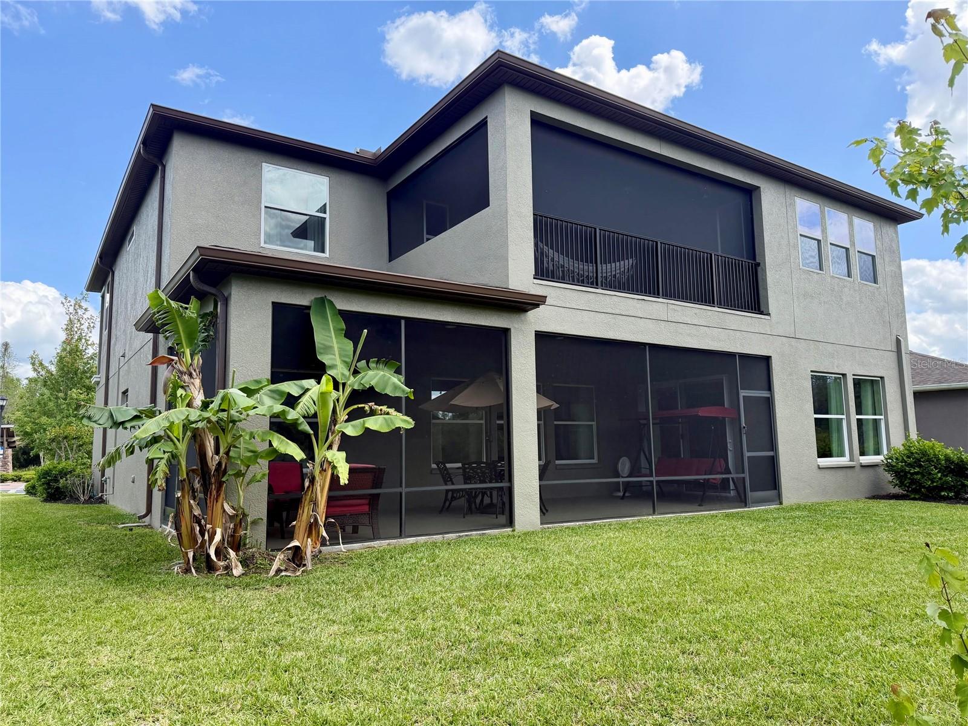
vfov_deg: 56.8
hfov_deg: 71.6
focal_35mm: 24
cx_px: 484
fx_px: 671
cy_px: 363
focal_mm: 6.76
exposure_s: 1/1689
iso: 100
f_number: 1.78
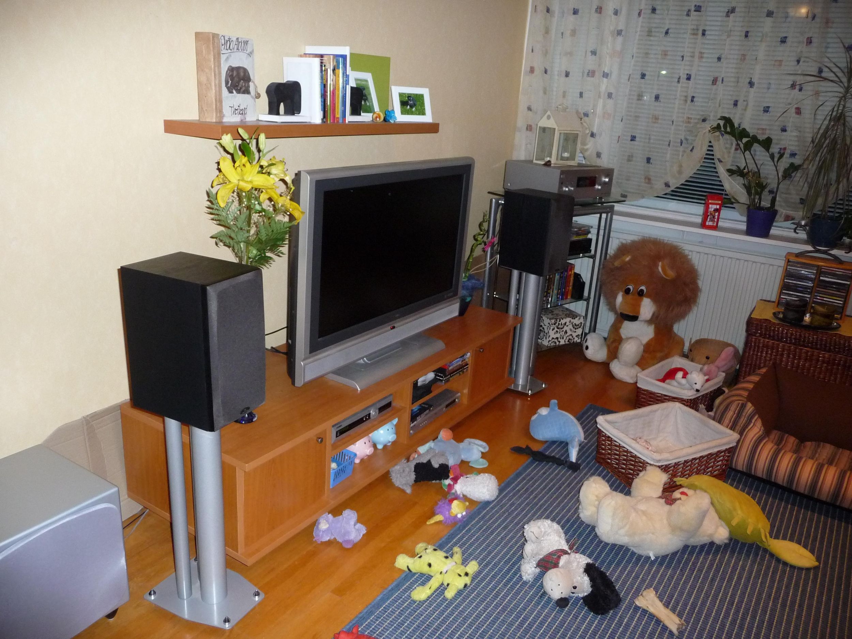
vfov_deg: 49.7
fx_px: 689
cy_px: 320
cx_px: 426
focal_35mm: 28
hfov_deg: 63.4
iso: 320
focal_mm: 4.7
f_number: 3.3
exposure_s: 1/30
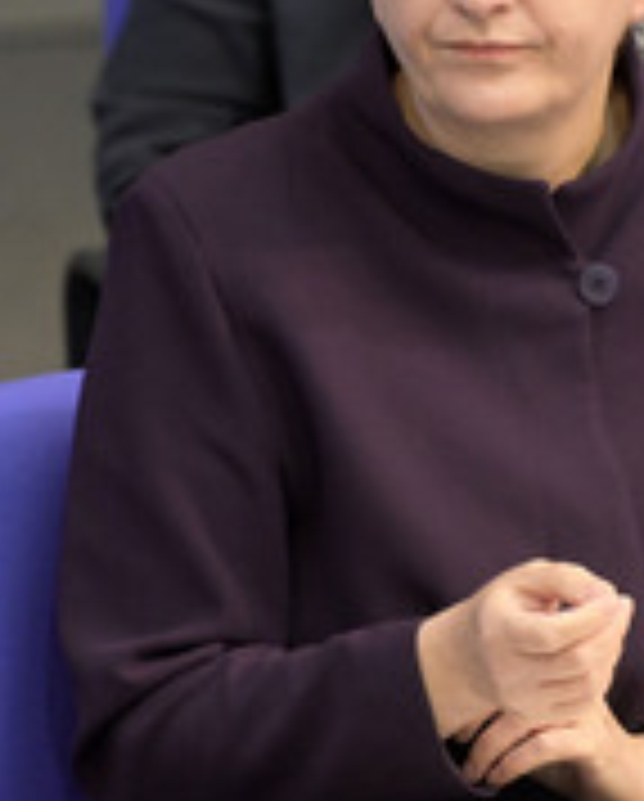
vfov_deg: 1.6
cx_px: 511
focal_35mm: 1187
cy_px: 266
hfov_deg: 1.3
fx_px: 28208
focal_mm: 500
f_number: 5.6
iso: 8000
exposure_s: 1/250
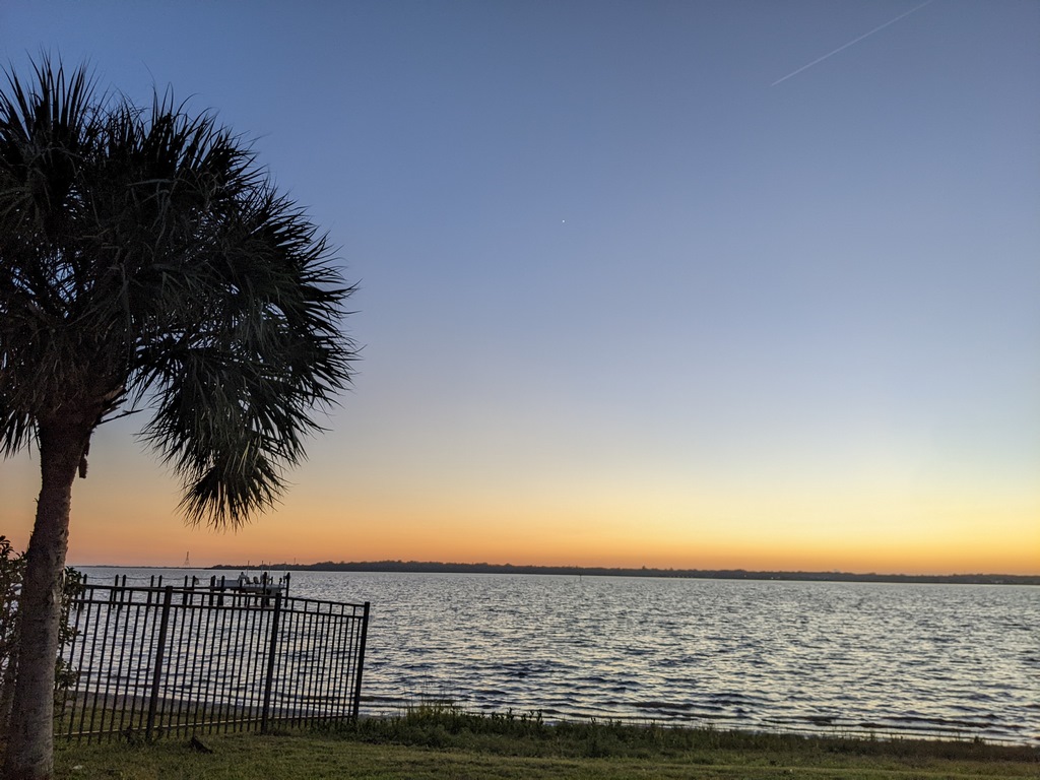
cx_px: 520
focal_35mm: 27
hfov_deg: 65.3
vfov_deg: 51.4
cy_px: 390
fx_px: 811
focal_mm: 4.44
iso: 37
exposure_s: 1/38.3
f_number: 1.8
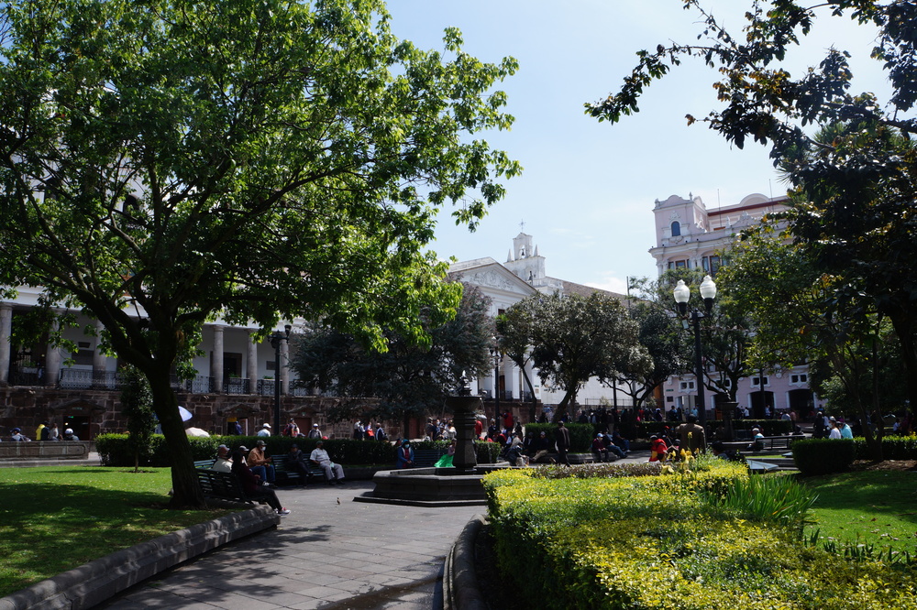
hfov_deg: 67.4
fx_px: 687
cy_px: 305
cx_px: 458
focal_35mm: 27
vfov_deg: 47.9
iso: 100
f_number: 14
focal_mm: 18
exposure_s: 1/80
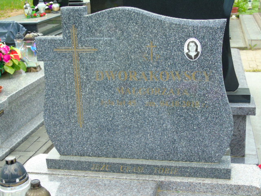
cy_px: 98
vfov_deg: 27.0
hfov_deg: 35.5
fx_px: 407
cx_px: 130
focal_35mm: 54
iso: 80
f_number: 4.3
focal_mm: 9.6
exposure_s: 1/160
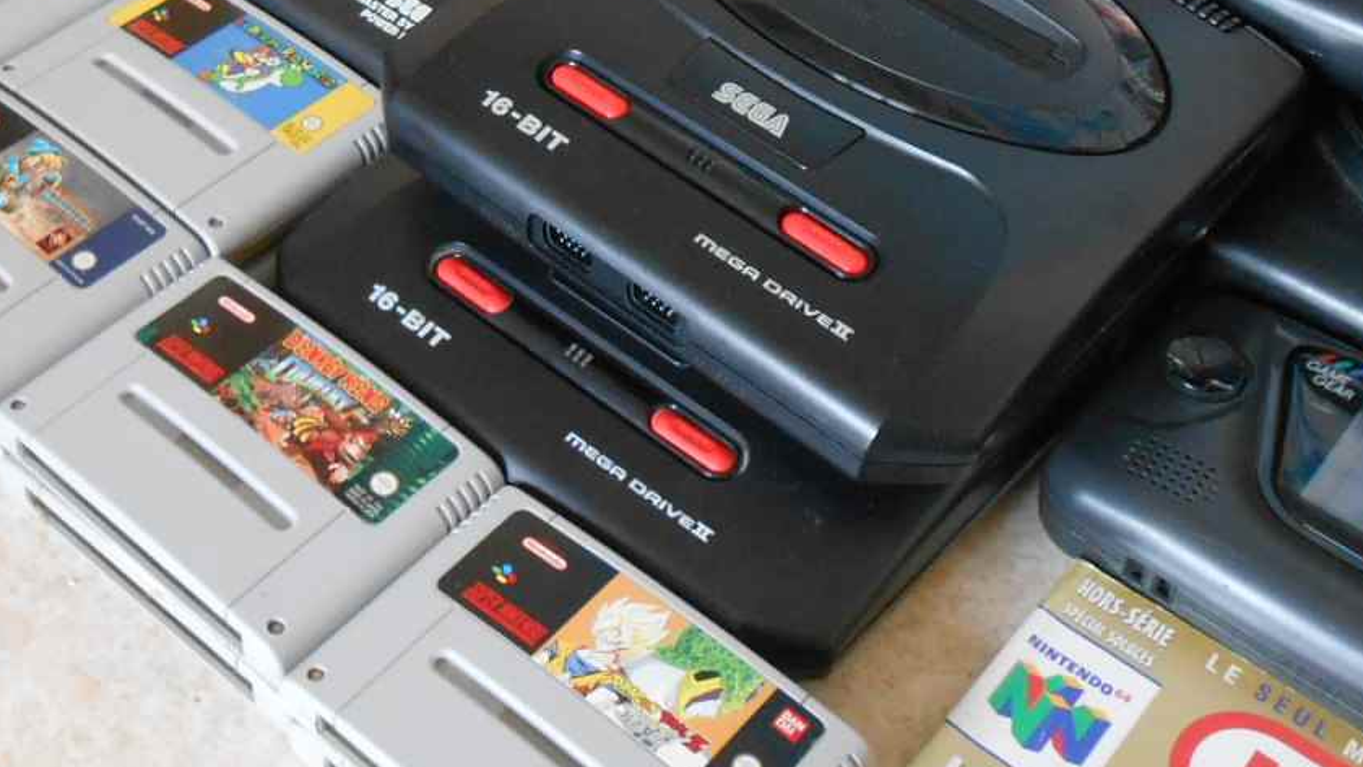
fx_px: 1952
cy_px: 65
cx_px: 478
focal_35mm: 54
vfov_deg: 21.7
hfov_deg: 38.2
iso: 400
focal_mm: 4.6
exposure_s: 1/15
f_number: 3.5
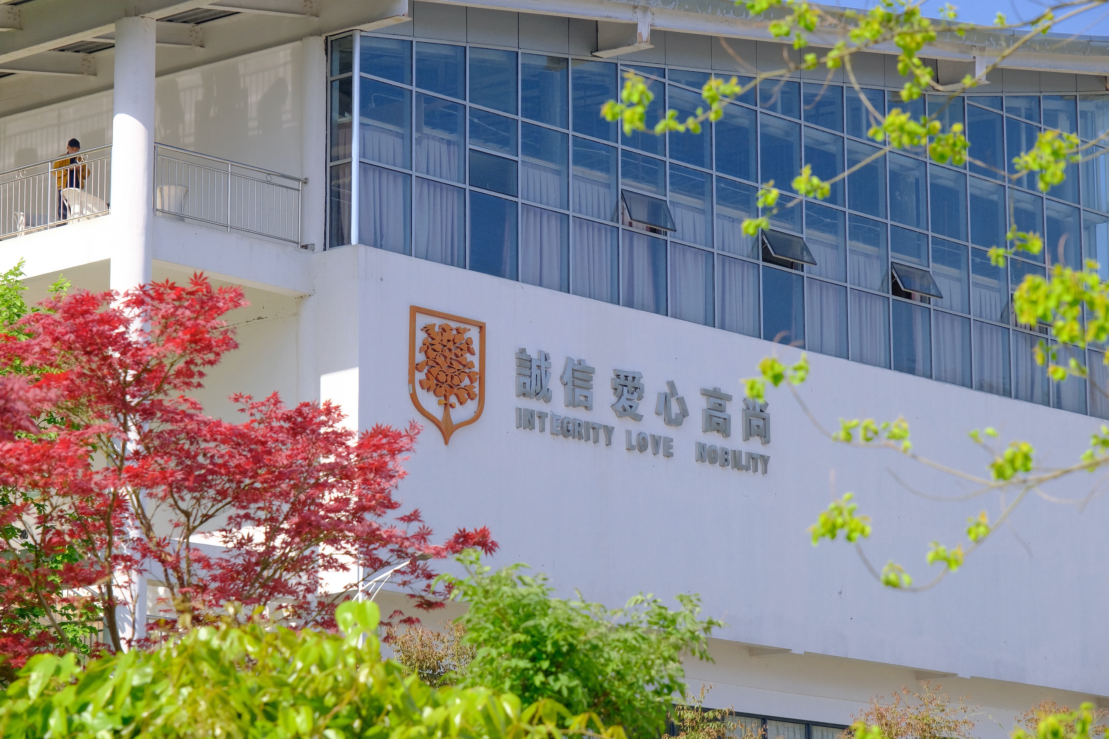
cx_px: 554
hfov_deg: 17.5
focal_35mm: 117
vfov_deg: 11.7
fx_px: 3604
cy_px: 370
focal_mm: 78.1
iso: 640
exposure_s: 1/680
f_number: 6.4
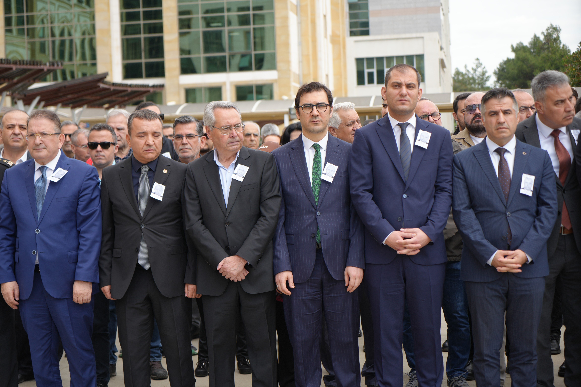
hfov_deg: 28.8
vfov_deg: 19.5
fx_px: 1130
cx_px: 290
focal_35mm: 70
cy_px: 194
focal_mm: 70
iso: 100
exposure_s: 1/250
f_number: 4.5
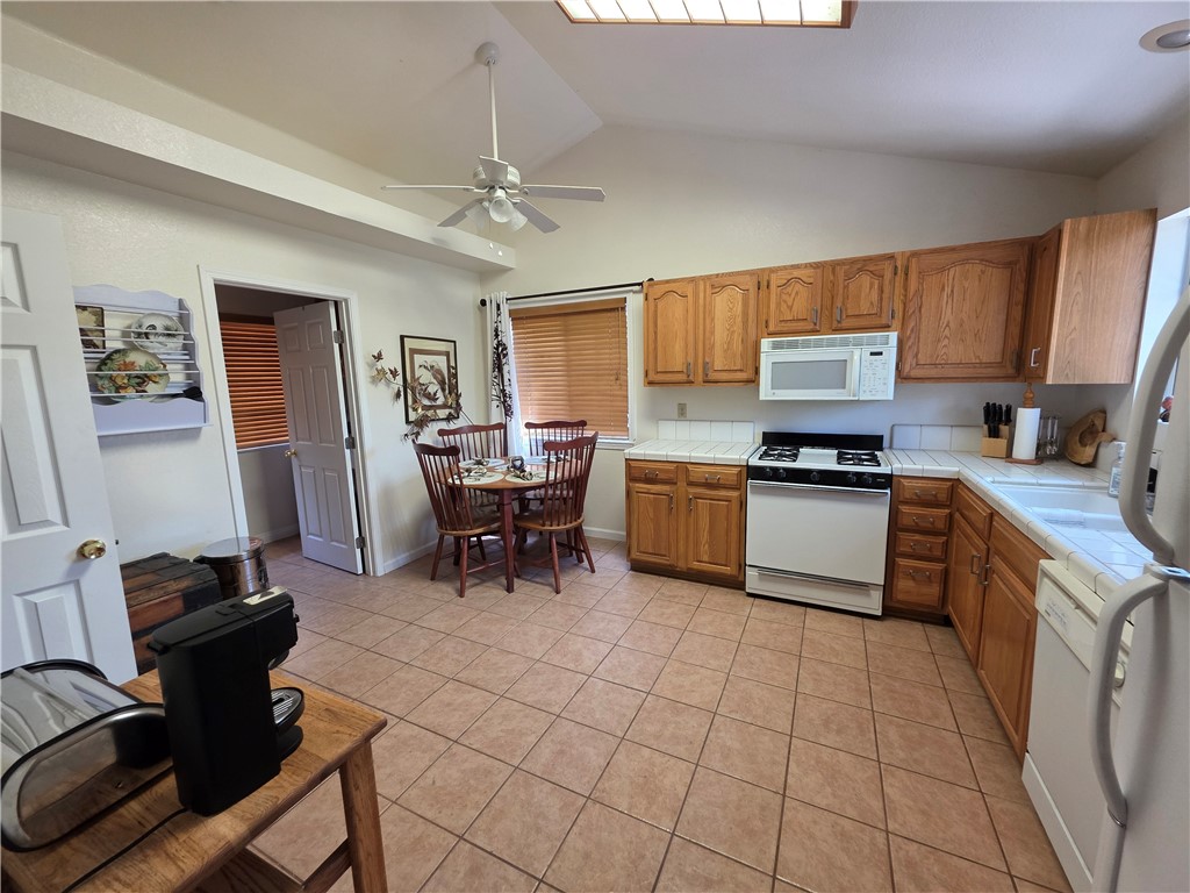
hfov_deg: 106.2
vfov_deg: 89.9
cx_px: 595
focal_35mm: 13
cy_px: 446
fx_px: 447
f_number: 1.9
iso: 250
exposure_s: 1/60
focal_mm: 2.2
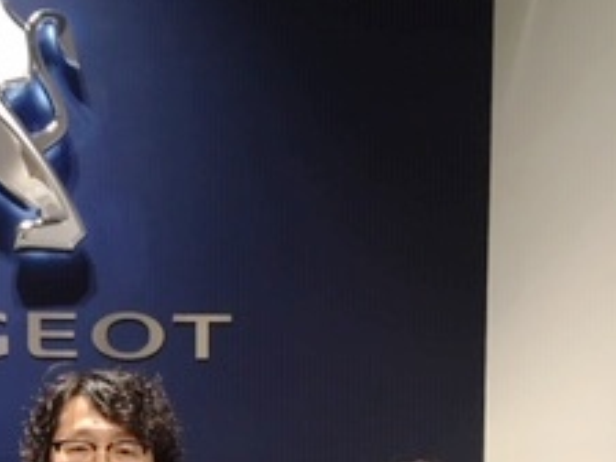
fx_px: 1477
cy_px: 597
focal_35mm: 83
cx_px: -14
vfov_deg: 16.8
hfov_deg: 22.6
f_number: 2.2
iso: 100
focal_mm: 4.15
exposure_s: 1/30
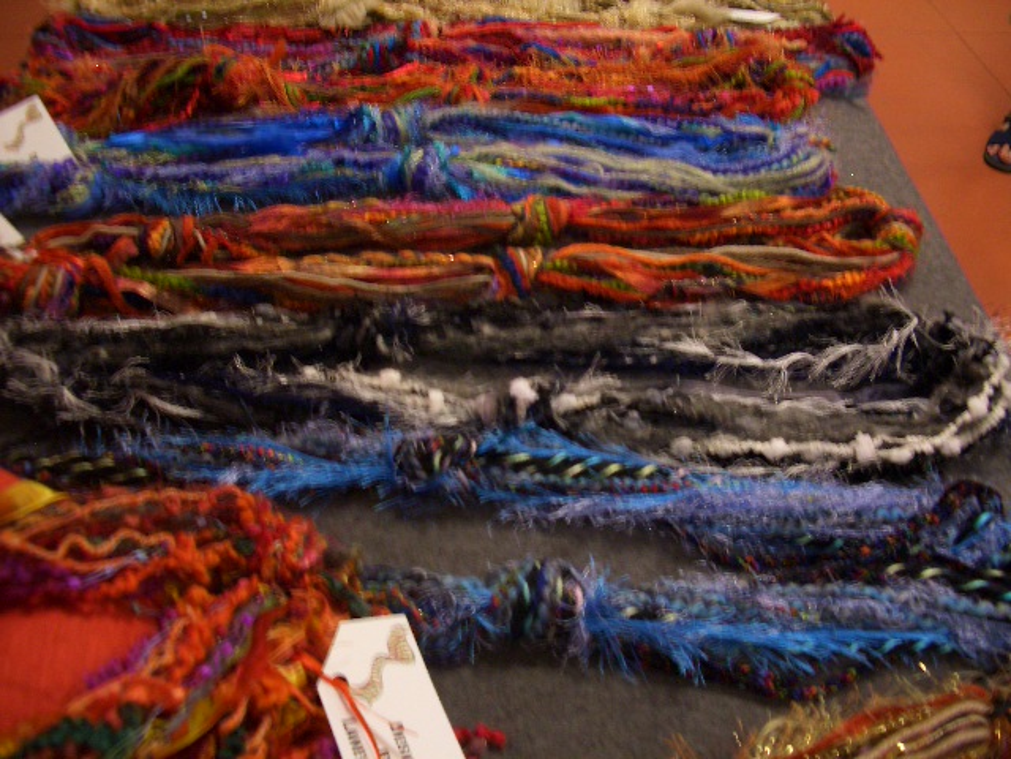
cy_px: 380
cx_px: 506
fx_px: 1022
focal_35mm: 35
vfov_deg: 40.7
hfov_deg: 52.6
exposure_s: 1/8
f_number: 2.6
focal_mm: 5.8
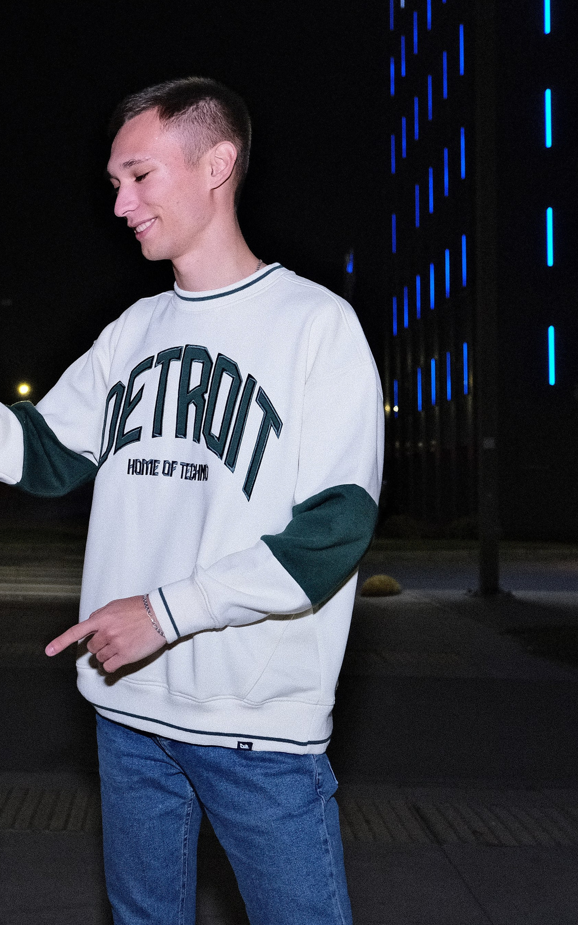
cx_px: 1
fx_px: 1285
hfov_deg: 24.2
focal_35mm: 51
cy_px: 465
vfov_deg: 39.6
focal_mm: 22.3
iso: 2500
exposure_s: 1/125
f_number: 3.2
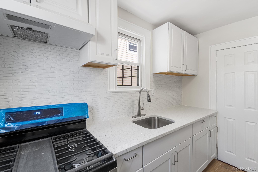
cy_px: 86
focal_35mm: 15
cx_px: 129
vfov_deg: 77.3
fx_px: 107
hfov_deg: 100.4
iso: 250
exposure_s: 1/640
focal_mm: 10
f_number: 8
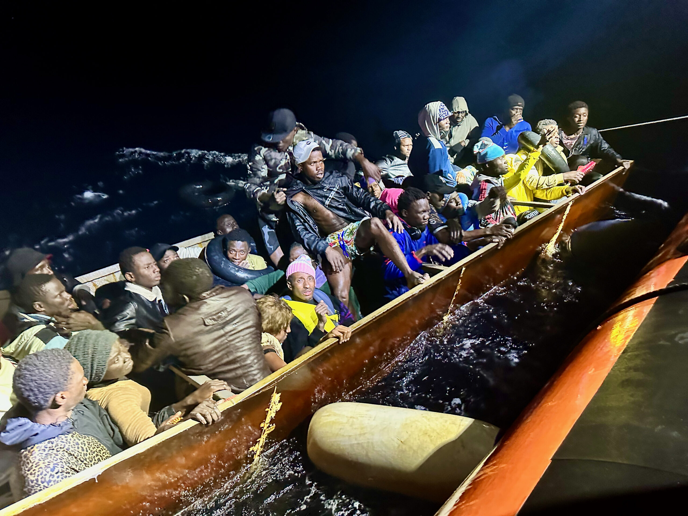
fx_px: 477
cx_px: 344
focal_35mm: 24
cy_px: 258
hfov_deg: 71.6
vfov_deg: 56.8
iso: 1000
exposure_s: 1/31
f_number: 1.78
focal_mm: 6.86
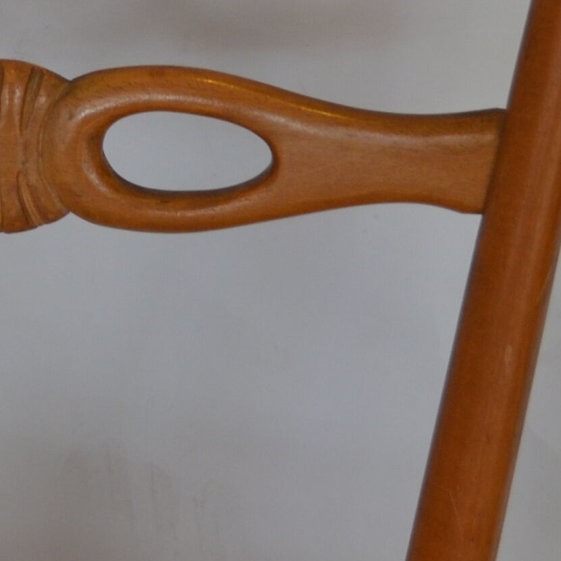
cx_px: 173
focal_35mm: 181
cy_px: 28
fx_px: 3319
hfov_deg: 9.7
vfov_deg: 9.6
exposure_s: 1/50
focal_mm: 32
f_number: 4
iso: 400
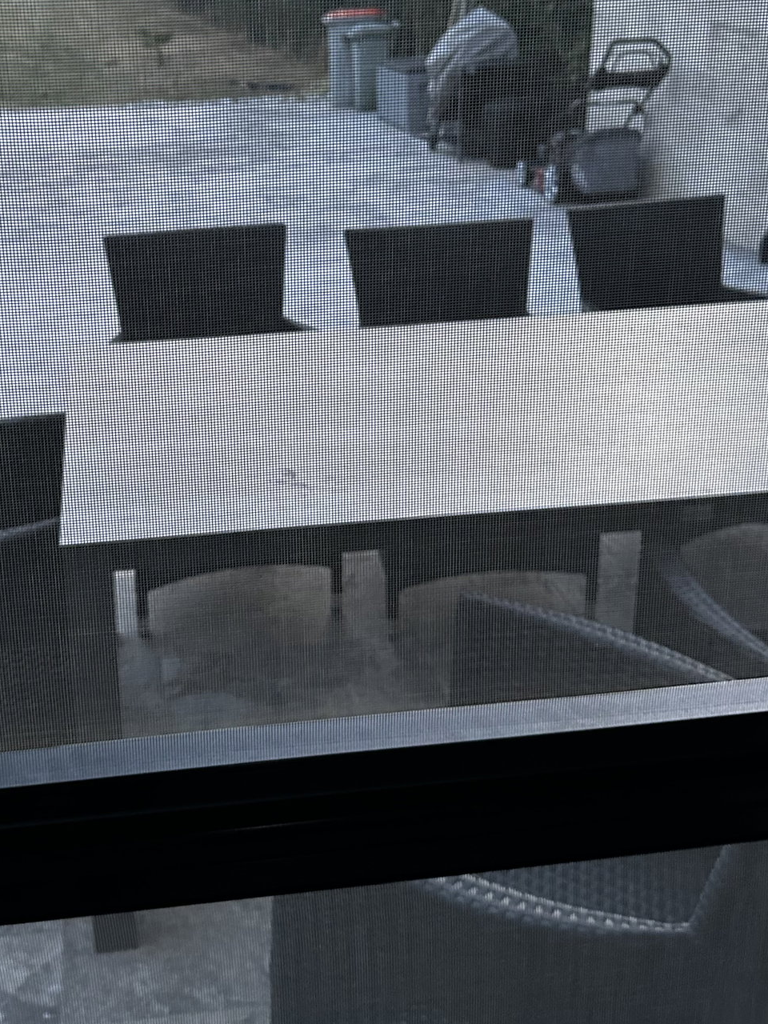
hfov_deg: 35.5
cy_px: 347
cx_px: 240
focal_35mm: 40
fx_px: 1183
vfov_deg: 46.1
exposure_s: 1/50
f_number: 1.78
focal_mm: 6.86
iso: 500
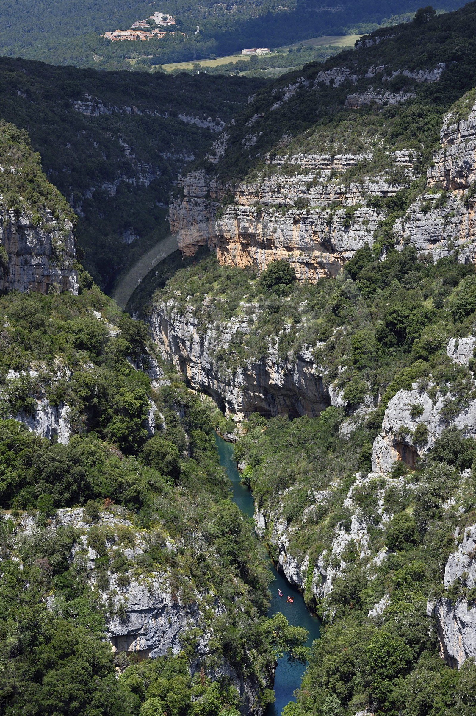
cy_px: 358
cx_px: 238
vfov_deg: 20.8
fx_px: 1946
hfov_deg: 13.9
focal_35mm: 98
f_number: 9
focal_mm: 98
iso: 200
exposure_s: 1/250
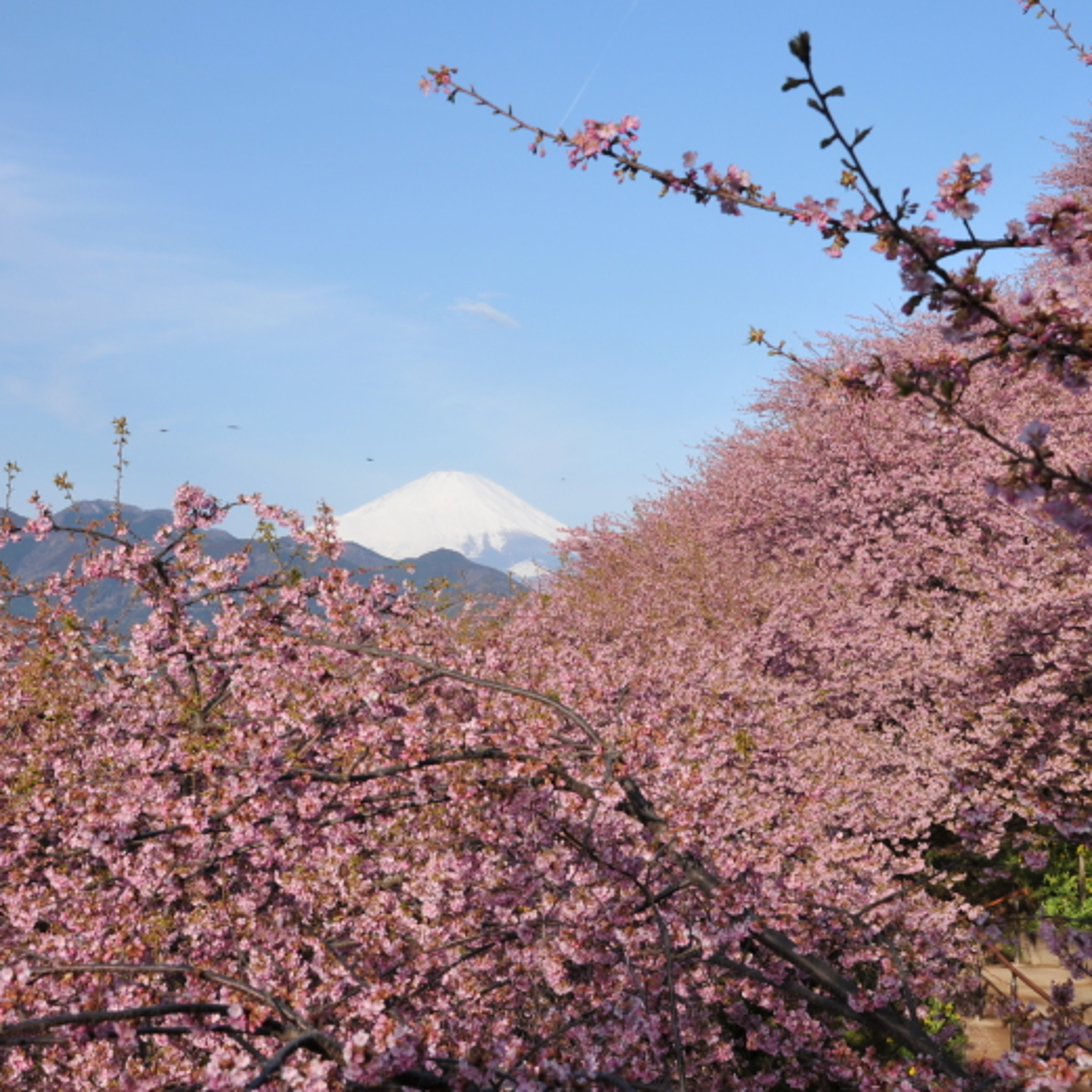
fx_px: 2165
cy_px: 548
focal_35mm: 61
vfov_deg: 28.3
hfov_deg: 28.3
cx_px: 528
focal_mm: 31
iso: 200
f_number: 8
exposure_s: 1/100
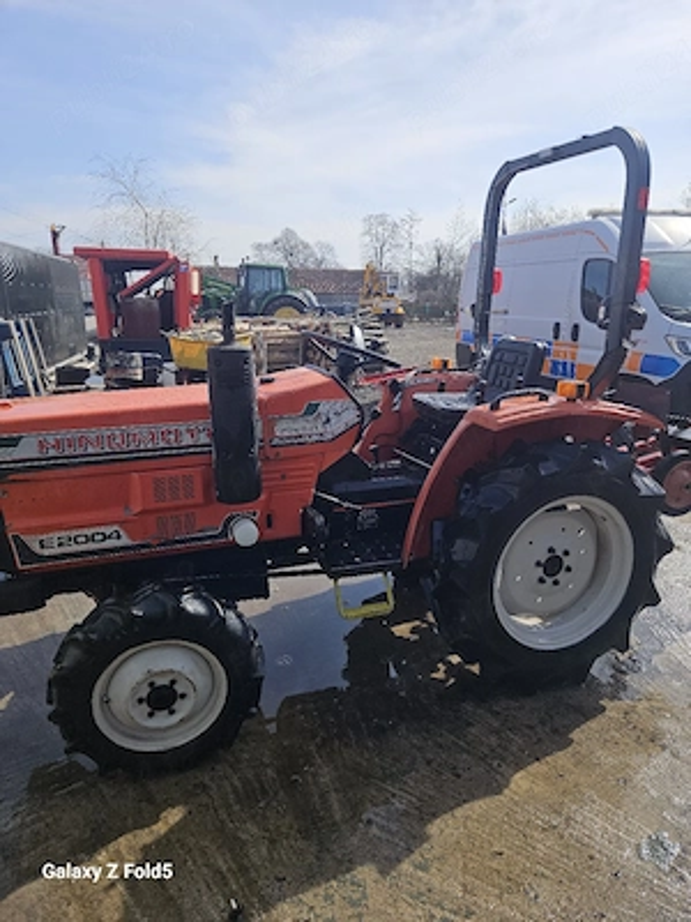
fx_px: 612
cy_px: 461
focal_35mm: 23
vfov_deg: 73.9
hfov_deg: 58.9
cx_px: 346
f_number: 1.8
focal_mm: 5.4
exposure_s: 1/1667
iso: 25
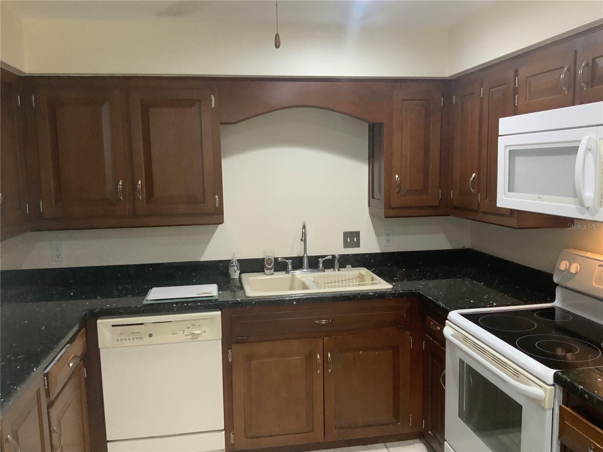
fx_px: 505
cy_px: 226
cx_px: 302
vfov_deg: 48.2
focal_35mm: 29
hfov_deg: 61.7
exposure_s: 1/60
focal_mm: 3
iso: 200
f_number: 1.8
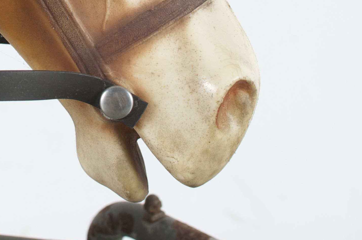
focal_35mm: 180
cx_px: -15
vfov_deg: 7.5
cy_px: -109
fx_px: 1803
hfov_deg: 11.3
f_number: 6.3
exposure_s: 1/125
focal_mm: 35
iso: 100
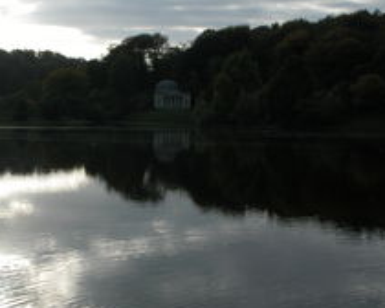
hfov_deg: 28.7
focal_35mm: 65
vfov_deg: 23.5
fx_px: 741
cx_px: 101
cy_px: 154
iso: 100
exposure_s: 1/224
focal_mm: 8.9
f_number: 8
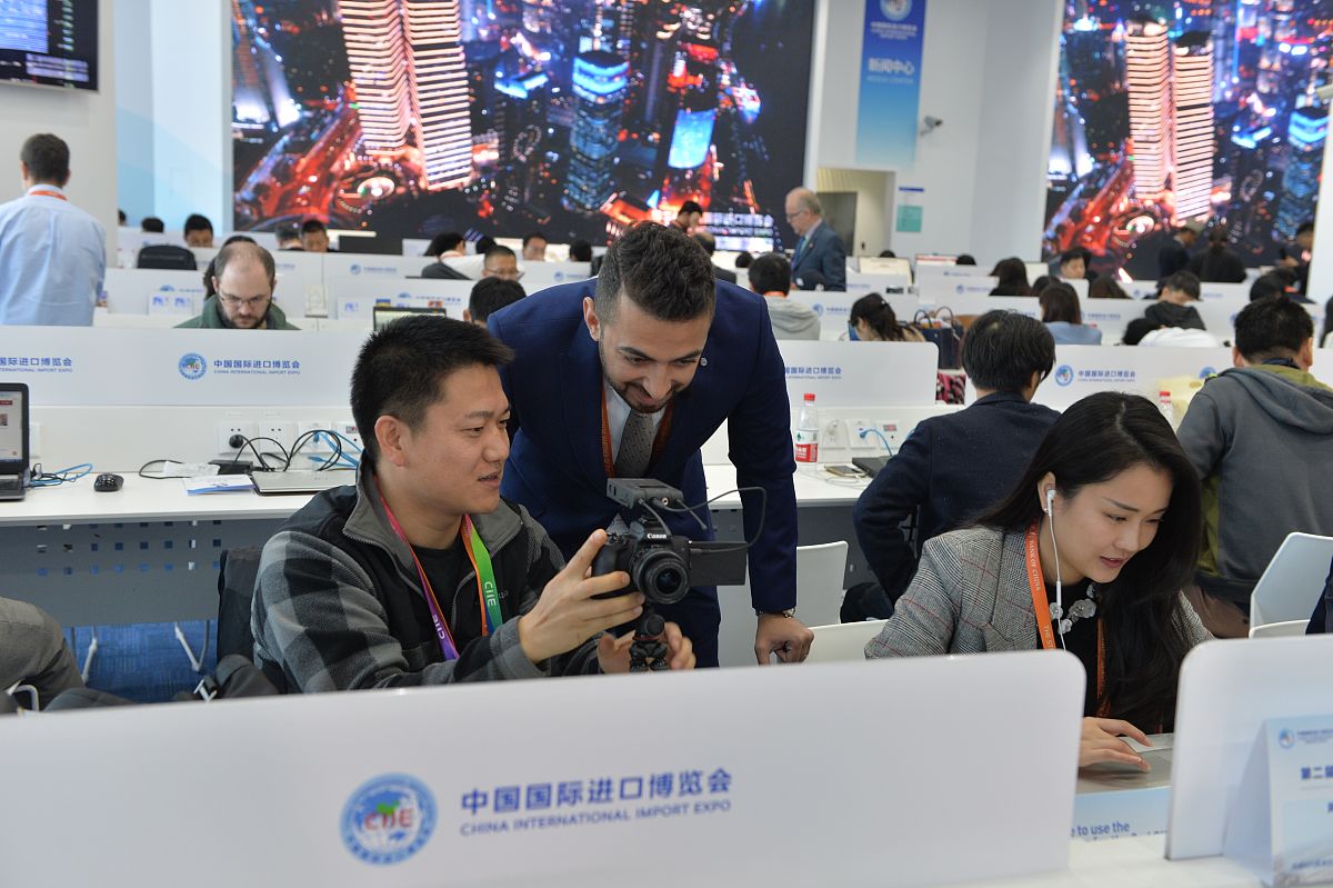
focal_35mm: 40
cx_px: 666
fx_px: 1480
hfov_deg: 48.5
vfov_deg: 33.4
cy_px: 444
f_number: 4.5
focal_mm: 40
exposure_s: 1/100
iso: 800
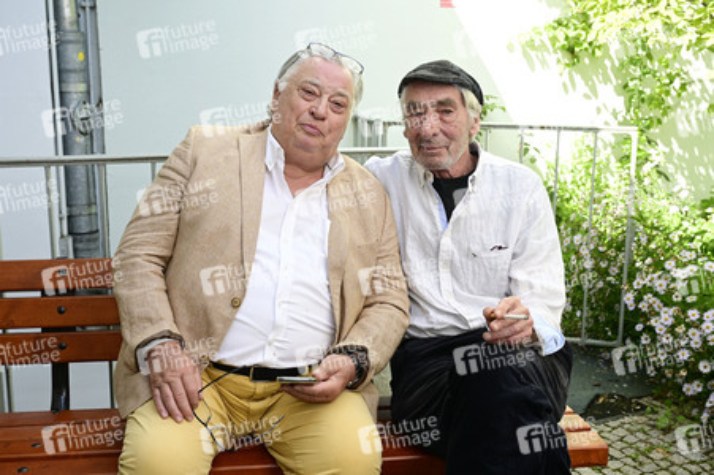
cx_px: 357
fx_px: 713
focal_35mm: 36
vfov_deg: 36.8
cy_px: 238
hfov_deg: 53.2
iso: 200
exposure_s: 1/200
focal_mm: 36
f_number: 5.6
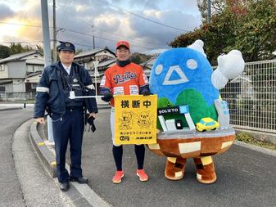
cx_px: 138
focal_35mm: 27
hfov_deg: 65.3
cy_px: 101
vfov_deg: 51.4
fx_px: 215
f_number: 1.5
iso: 40
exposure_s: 1/121
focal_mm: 5.7
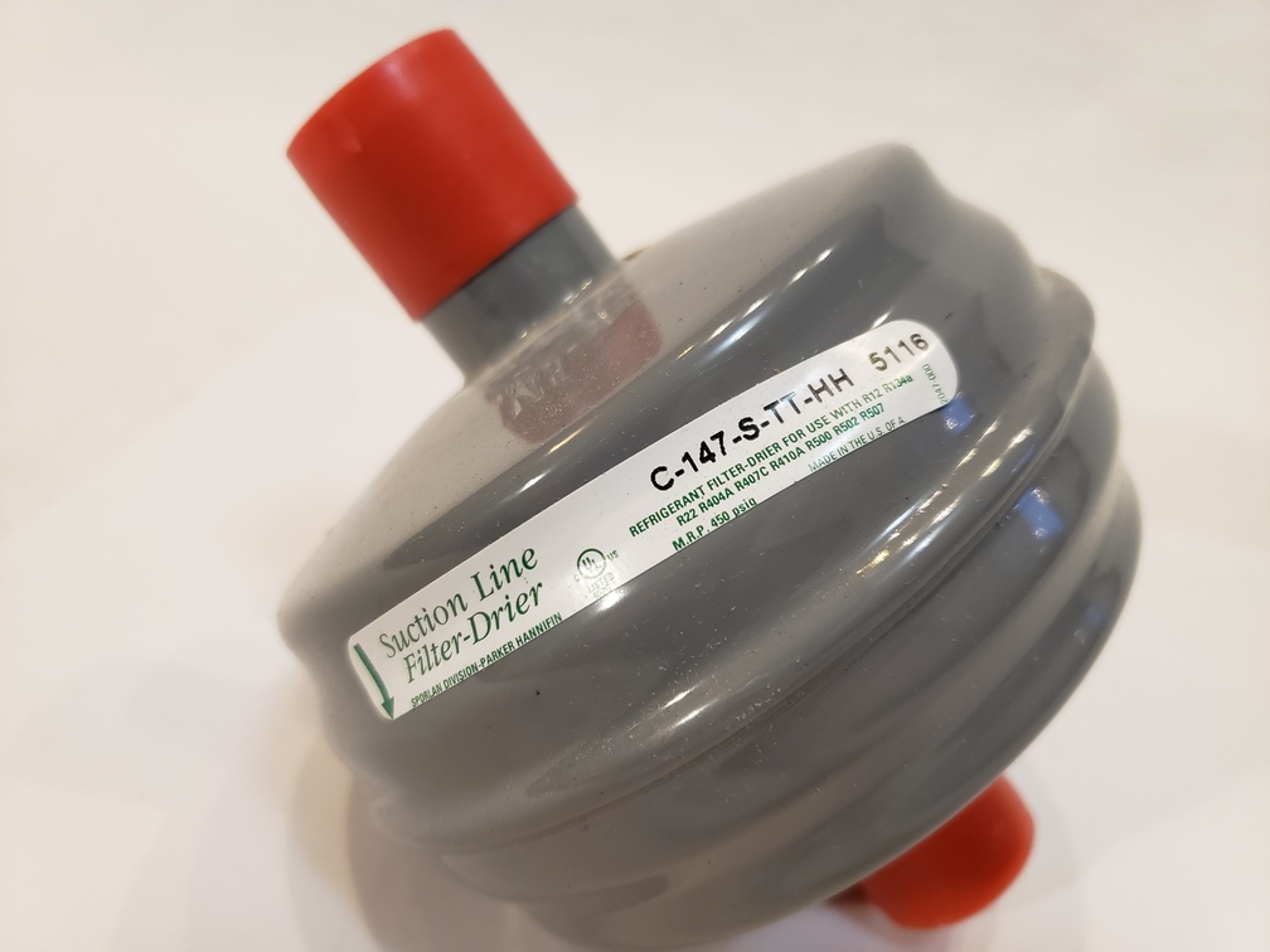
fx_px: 954
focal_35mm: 26
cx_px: 635
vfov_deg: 53.1
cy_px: 476
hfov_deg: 67.3
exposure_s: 1/60
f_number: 1.5
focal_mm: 4.3
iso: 200
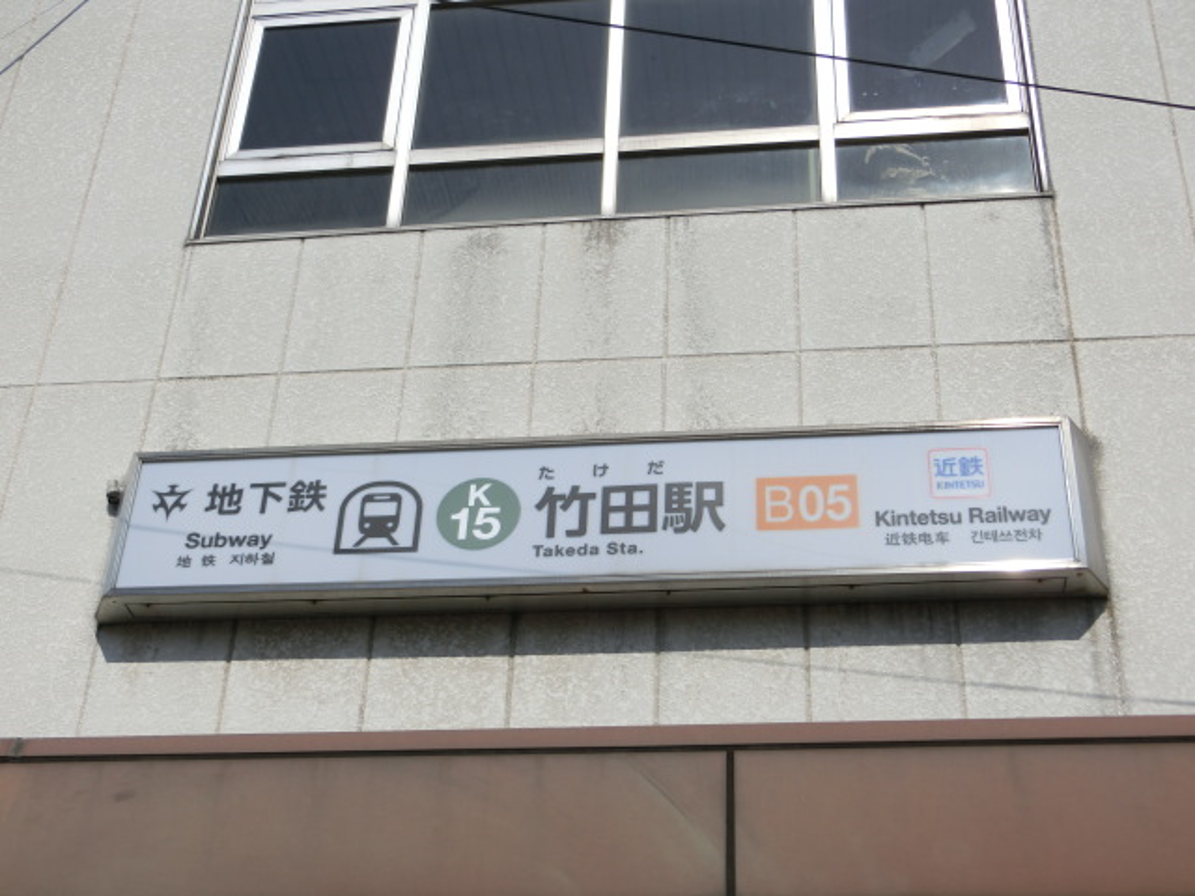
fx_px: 1795
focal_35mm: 52
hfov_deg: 36.8
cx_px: 598
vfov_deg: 28.0
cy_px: 448
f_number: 9.4
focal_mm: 9.3
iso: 80
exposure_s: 1/320
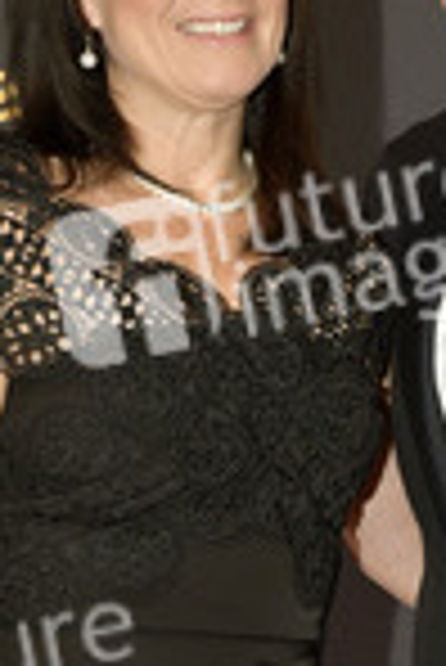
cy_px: 486
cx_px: 410
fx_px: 3003
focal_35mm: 162
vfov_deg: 12.6
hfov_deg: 8.5
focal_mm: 60
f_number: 6.3
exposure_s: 1/250
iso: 1250
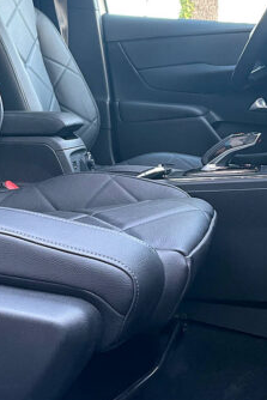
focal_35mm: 51
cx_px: 39
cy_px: 115
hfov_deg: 25.9
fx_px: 567
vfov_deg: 38.2
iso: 250
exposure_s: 1/60
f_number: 1.6
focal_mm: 4.2
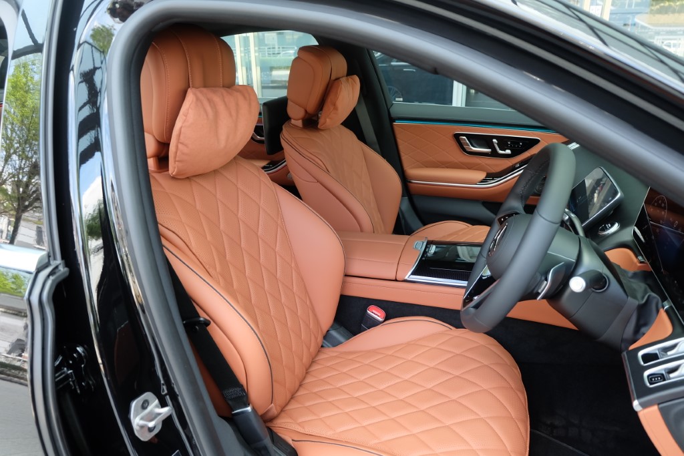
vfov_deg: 53.1
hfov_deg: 73.7
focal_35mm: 24
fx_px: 456
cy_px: 228
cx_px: 342
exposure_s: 1/58
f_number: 3.5
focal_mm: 16
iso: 400
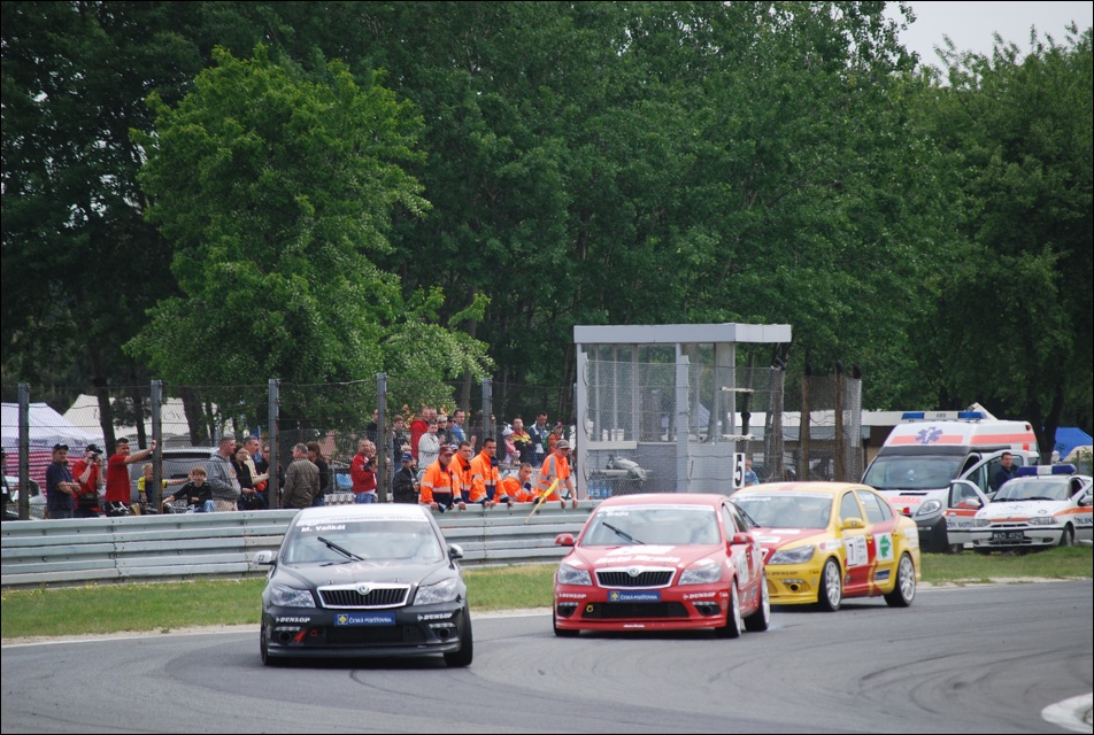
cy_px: 368
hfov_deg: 6.9
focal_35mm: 300
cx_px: 547
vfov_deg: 4.6
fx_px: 9140
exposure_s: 1/500
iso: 200
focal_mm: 200
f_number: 5.6
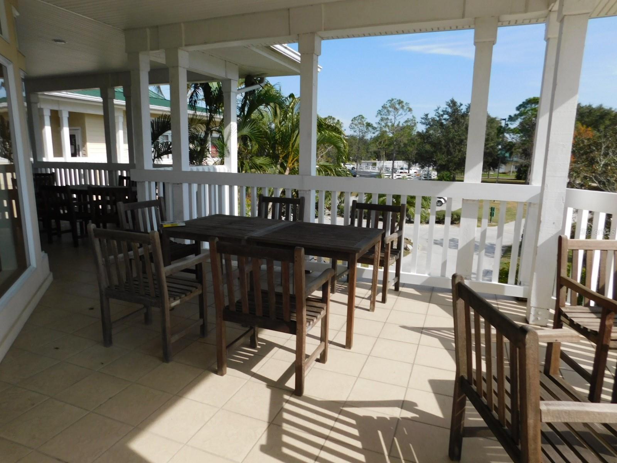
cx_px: 308
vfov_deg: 58.9
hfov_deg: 73.9
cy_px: 232
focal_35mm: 23
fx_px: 410
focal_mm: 4
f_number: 6
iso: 125
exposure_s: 1/400
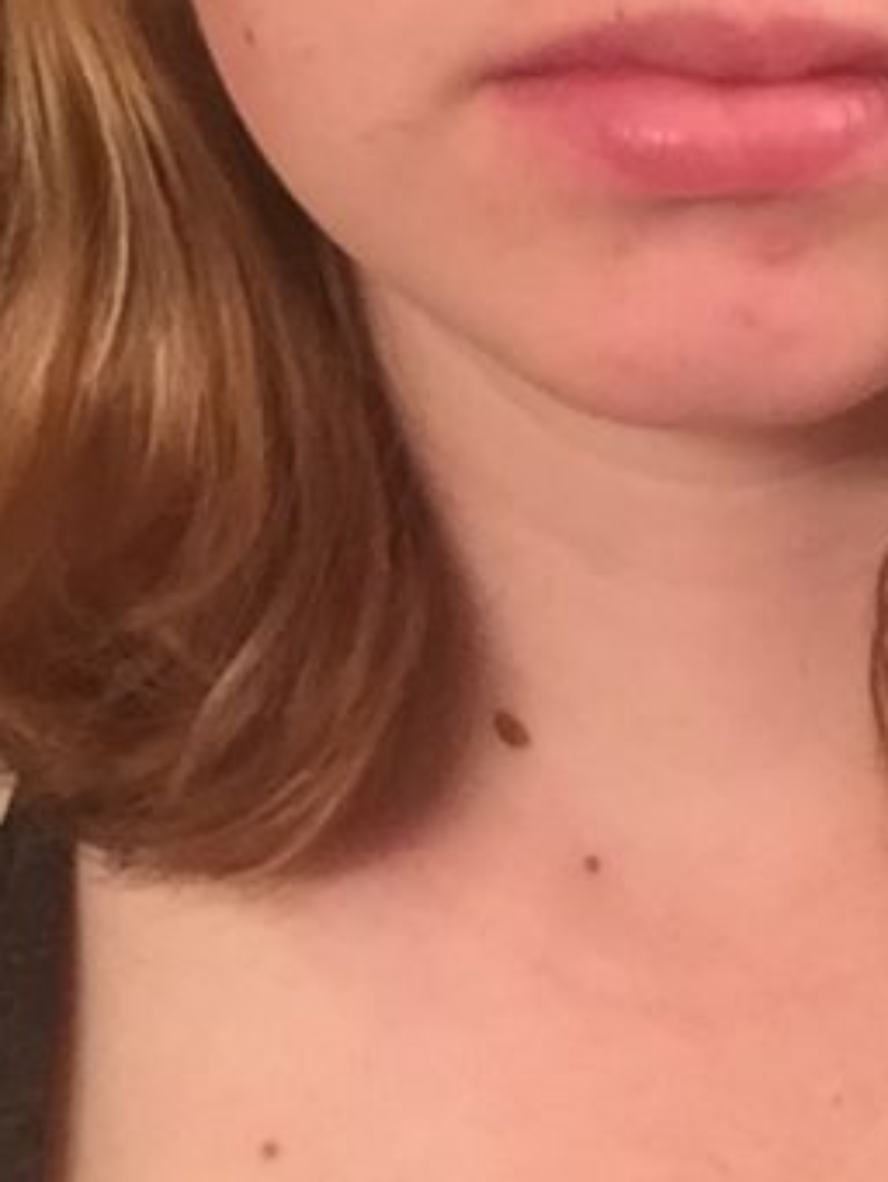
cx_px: 846
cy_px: 464
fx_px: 3179
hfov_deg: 15.7
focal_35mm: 93
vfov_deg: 21.0
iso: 125
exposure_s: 1/30
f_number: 2.2
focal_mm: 2.65
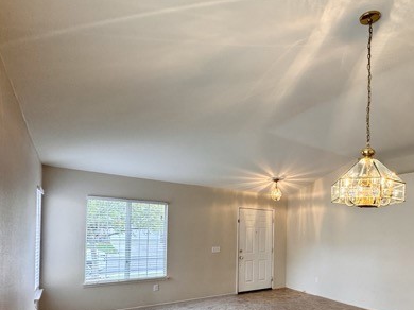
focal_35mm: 23
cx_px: 331
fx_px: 275
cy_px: 231
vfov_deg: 56.0
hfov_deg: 67.1
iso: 200
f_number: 2.2
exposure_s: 1/120
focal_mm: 2.22
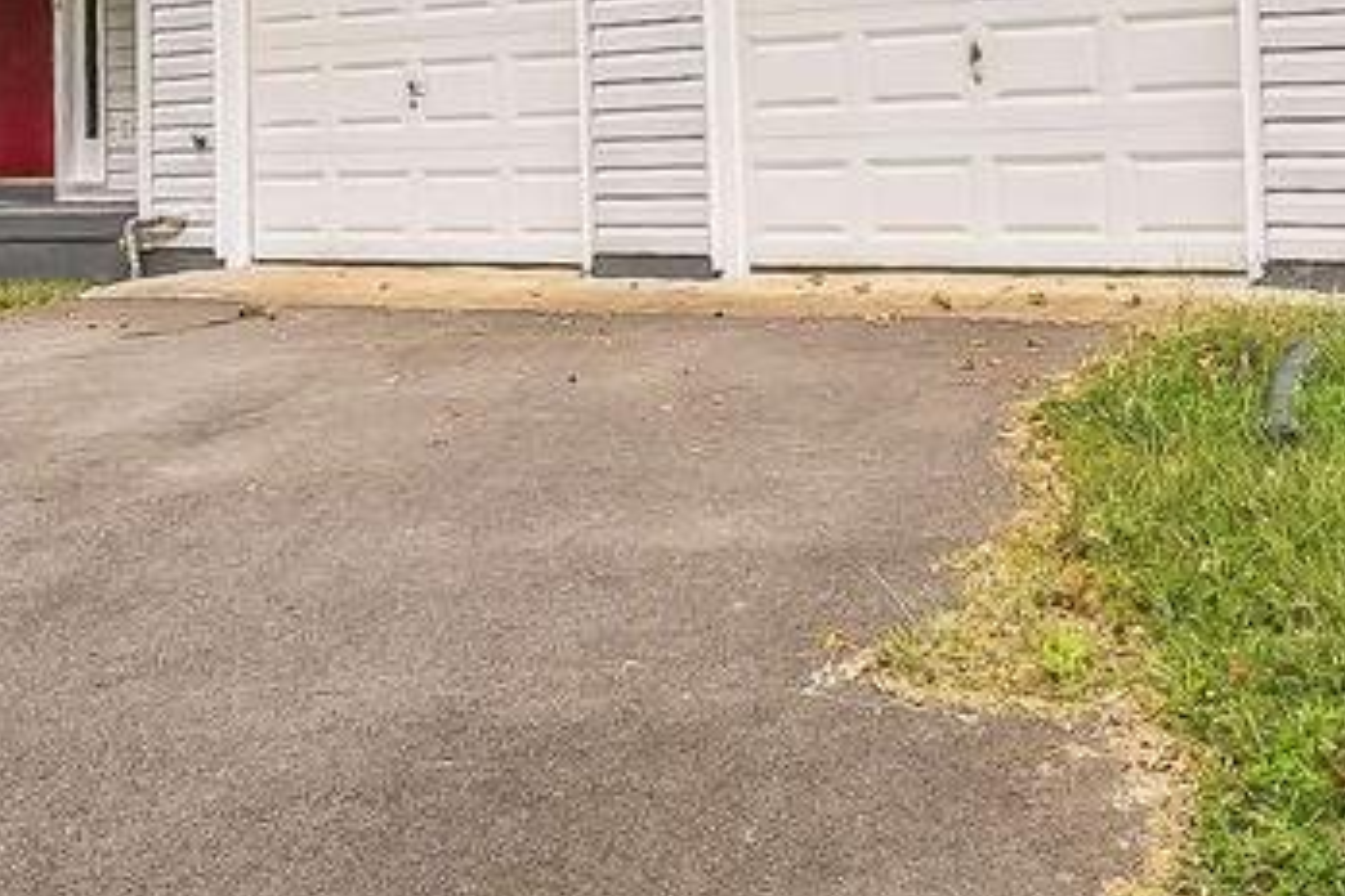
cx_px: 672
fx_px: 2167
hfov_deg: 34.5
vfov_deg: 21.2
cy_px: -278
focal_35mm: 58
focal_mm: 14
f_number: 8
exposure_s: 1/160
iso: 200
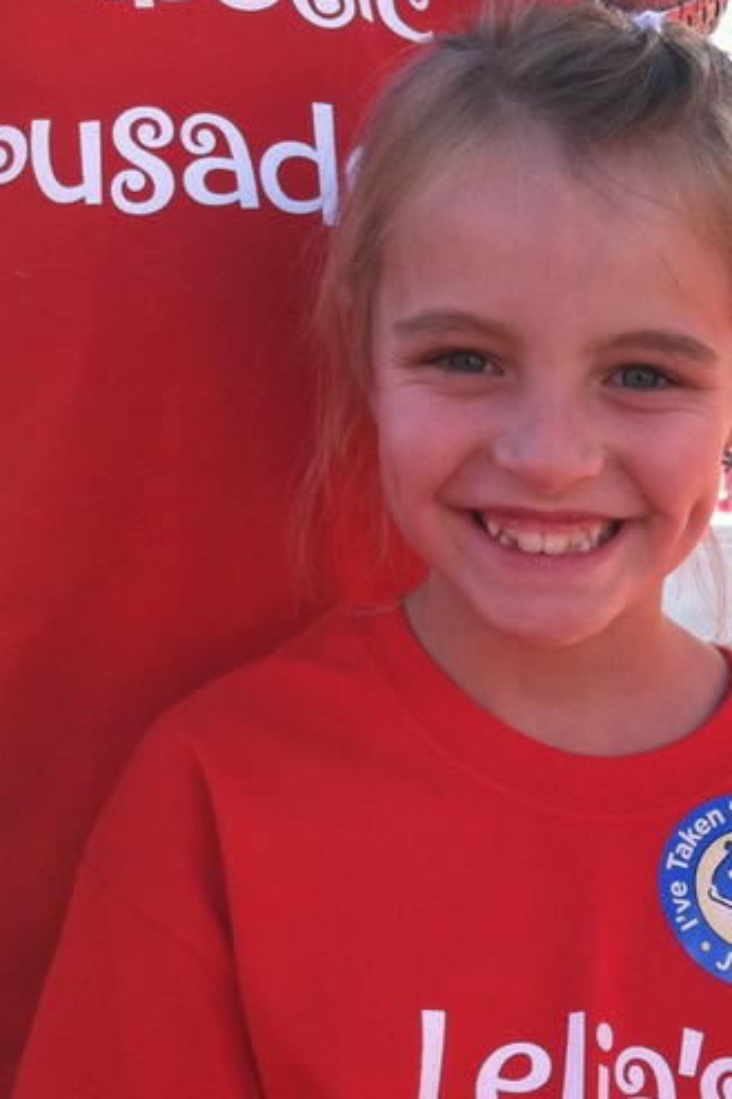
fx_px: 2167
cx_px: 661
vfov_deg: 27.8
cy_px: 908
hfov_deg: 18.8
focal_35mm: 71
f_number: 2.8
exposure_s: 1/191
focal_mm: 3.85
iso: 80
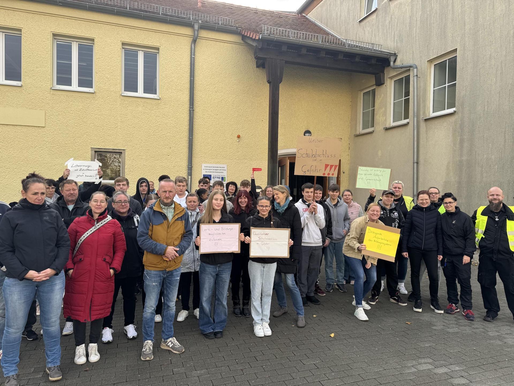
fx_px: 356
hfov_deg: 71.6
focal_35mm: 24
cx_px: 257
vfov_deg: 56.8
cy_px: 193
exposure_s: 1/1131
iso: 80
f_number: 1.78
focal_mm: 6.76
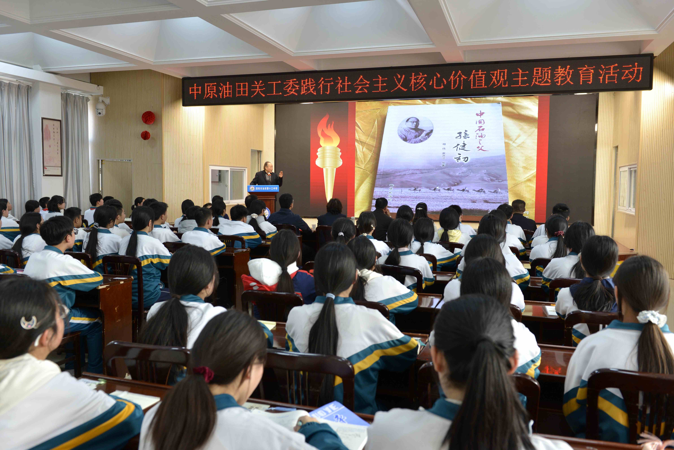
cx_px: 337
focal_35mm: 31
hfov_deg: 60.3
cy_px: 225
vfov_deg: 42.4
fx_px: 581
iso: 500
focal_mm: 31
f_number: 5.6
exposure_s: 1/80
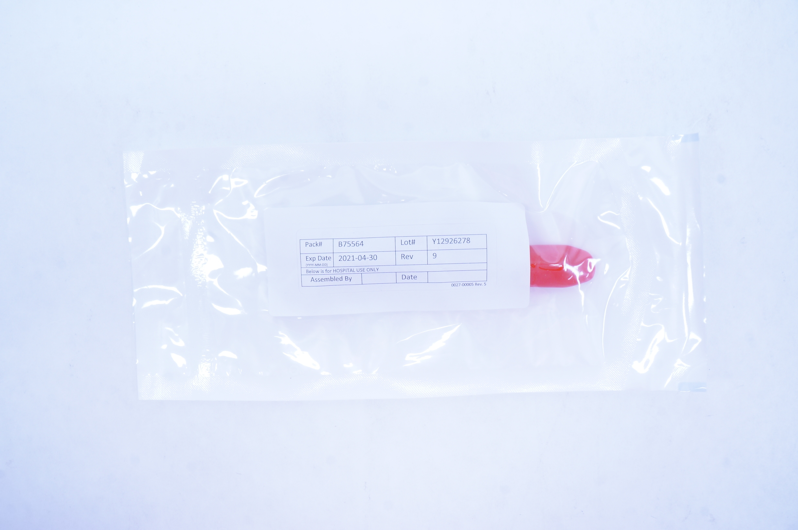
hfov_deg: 67.4
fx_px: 598
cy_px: 265
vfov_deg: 47.8
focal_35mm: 27
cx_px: 399
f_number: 13
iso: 400
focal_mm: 18
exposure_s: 1/13
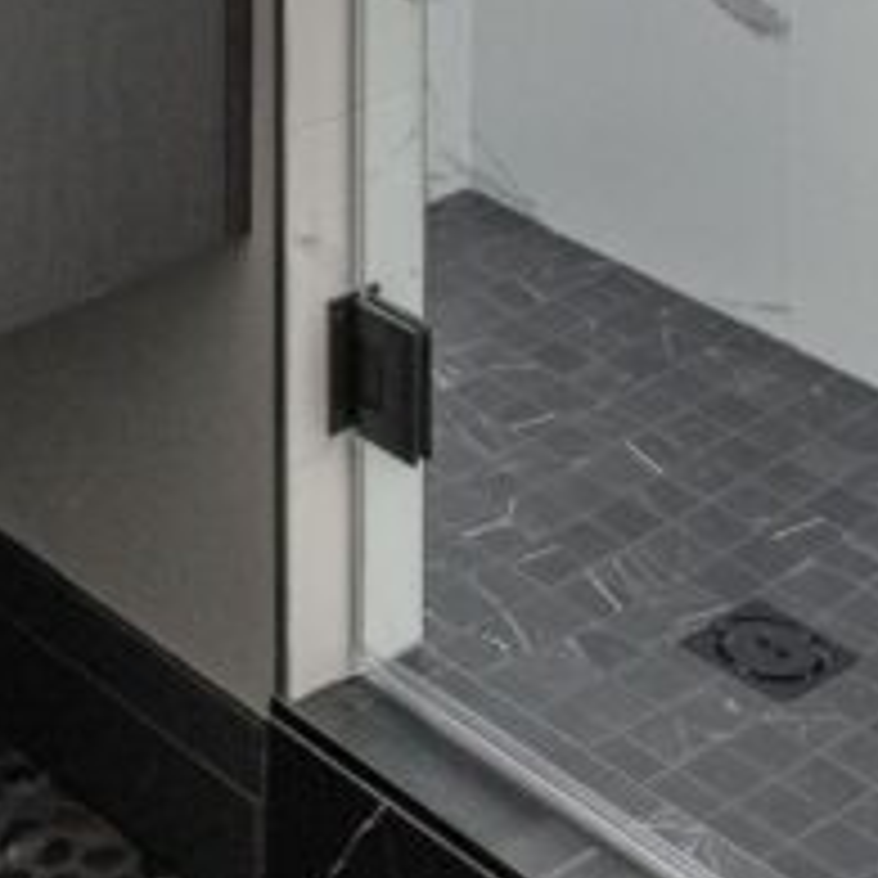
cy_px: -964
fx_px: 2876
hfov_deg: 16.8
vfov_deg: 14.1
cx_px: -70
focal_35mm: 100
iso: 400
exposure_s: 1/10
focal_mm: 22.5
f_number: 9
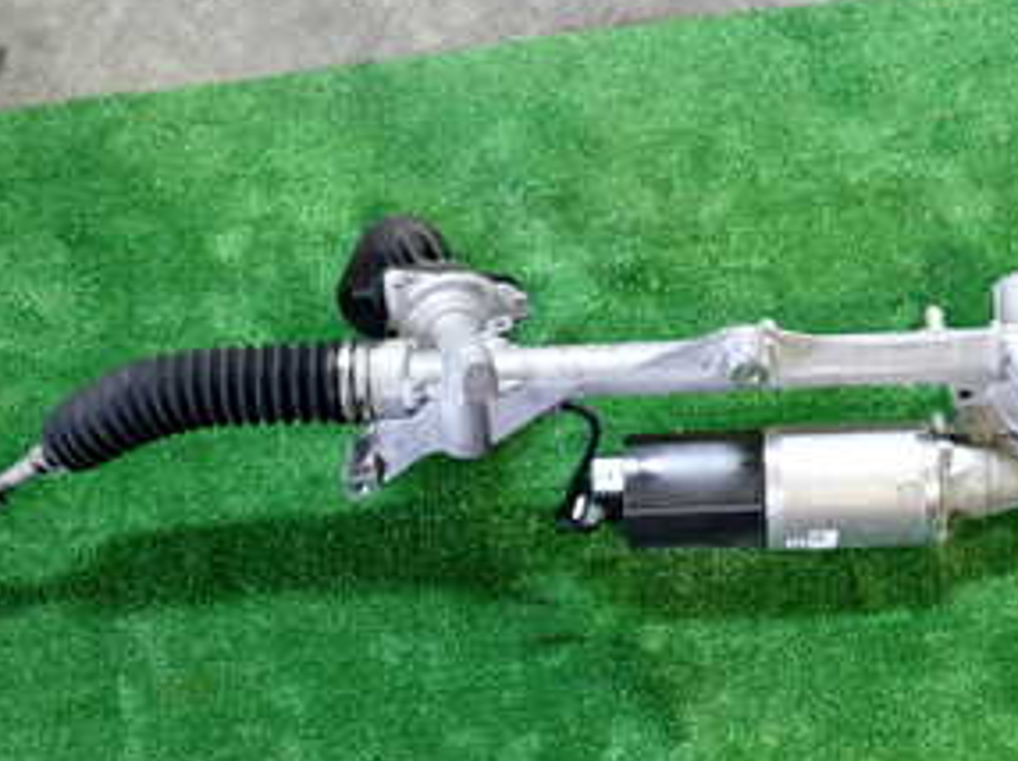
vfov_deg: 23.2
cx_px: 712
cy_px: 494
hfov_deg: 30.4
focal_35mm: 63
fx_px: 1851
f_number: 2.3
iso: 320
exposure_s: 1/30
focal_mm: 5.4
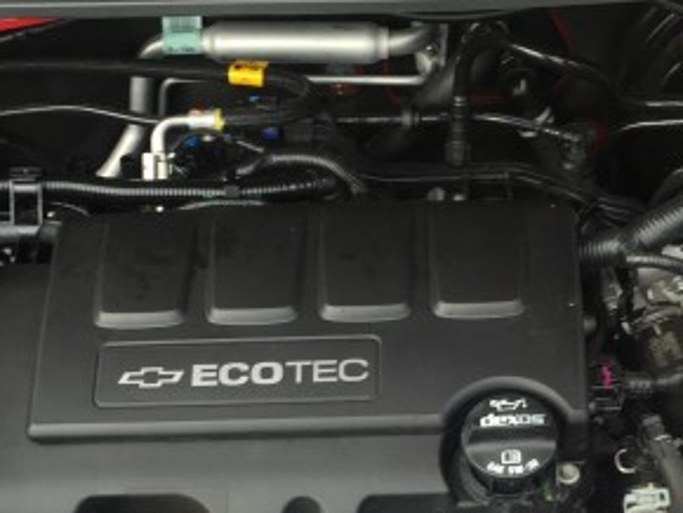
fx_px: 1264
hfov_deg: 30.2
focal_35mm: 64
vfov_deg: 22.2
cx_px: 400
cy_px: 492
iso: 50
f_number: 2.2
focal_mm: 4.15
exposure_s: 1/120
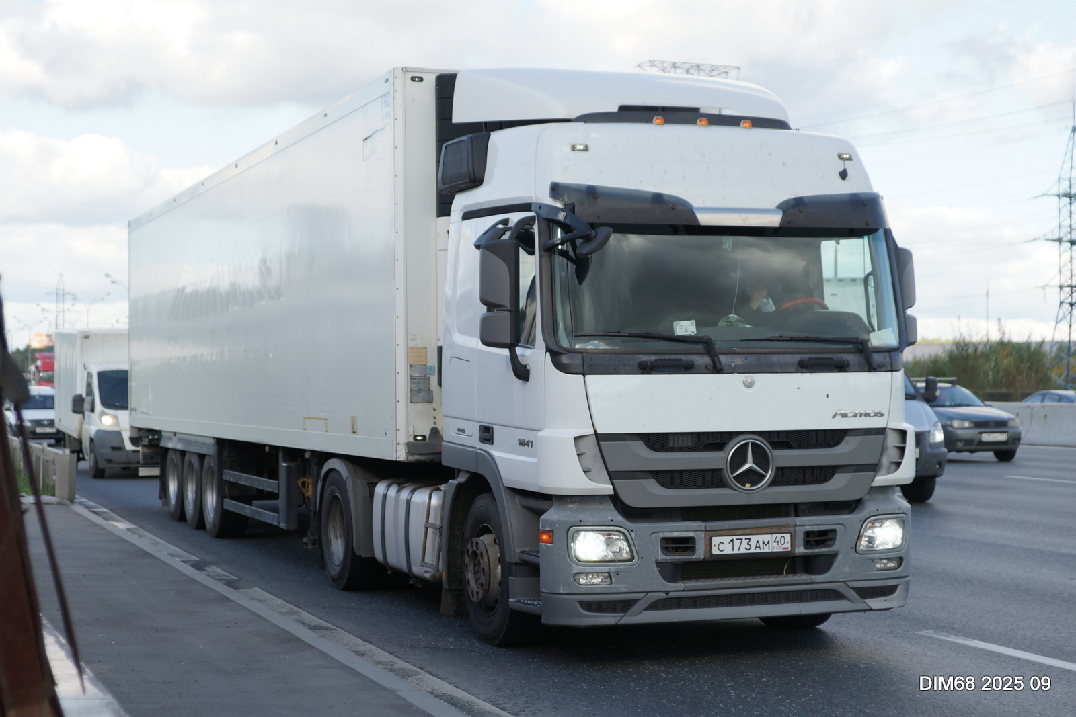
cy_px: 358
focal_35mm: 50
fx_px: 1494
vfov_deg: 27.0
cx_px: 538
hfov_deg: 39.6
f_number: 2.8
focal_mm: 50
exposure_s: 1/1000
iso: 200
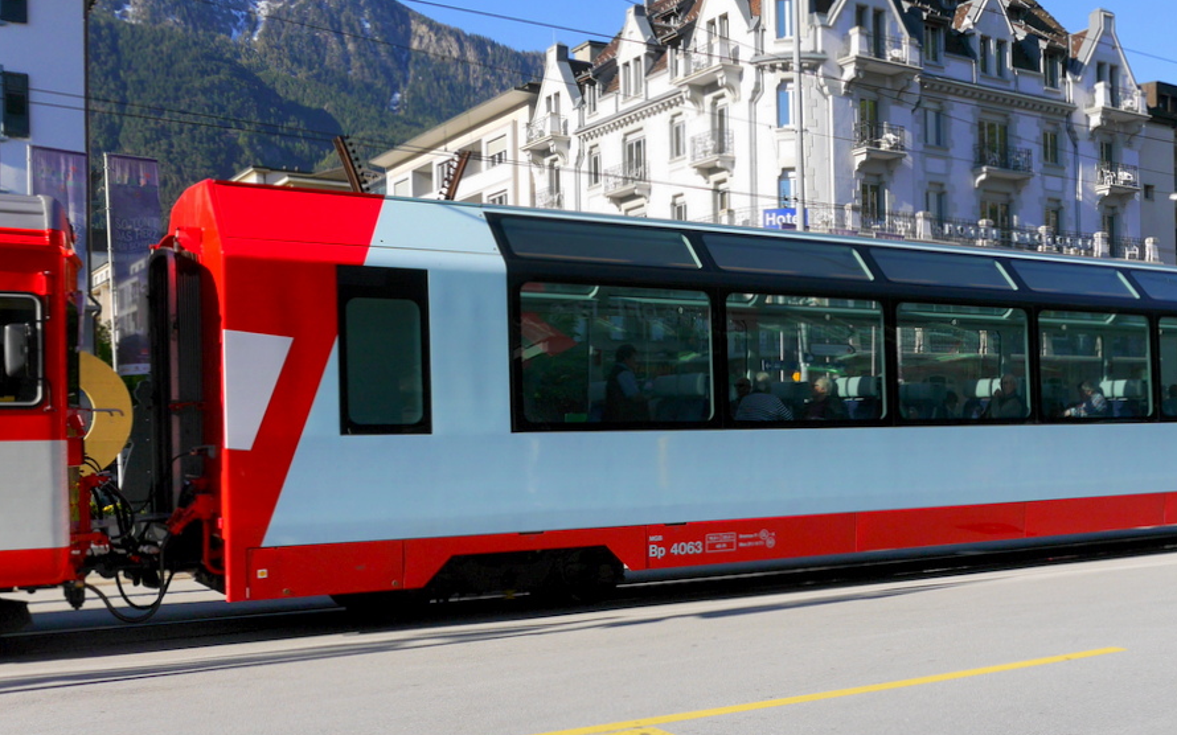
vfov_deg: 31.9
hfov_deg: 48.4
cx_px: 792
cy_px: 438
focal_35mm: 40
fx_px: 1283
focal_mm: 14
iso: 160
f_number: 7.1
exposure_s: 1/400
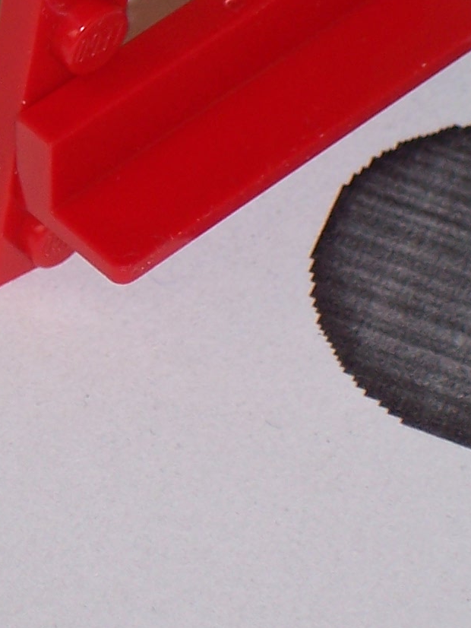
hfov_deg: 4.0
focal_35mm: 368
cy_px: -105
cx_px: 40
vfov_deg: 5.4
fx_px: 6673
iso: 80
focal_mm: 22
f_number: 4.8
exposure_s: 1/125
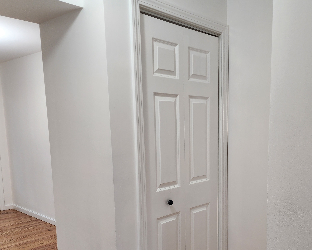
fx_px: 323
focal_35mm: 35
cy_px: 169
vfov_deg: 41.6
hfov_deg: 50.9
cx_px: 197
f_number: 1.8
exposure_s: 1/120
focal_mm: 6.4
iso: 80
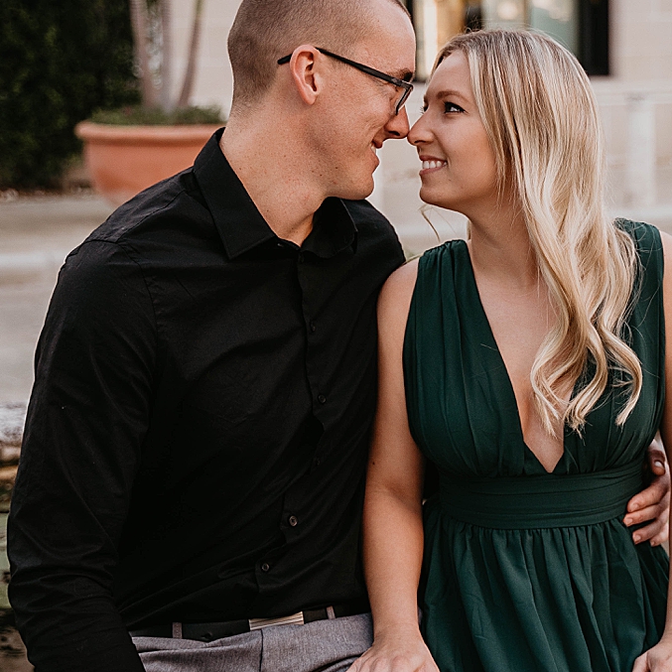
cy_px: 340
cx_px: 486
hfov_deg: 23.8
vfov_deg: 24.0
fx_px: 1581
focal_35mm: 72
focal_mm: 41
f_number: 2.8
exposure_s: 1/250
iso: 250
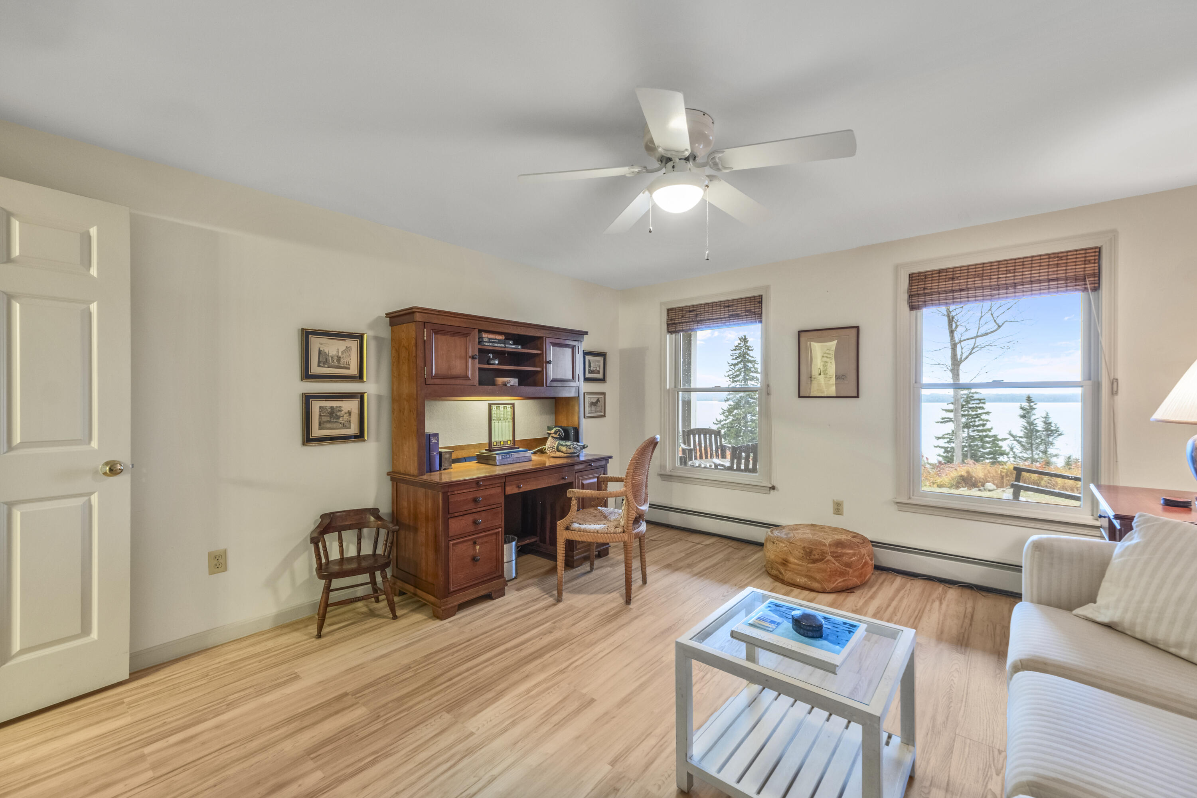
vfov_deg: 81.2
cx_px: 598
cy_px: 399
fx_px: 465
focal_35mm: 14
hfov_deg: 104.3
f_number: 8
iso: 500
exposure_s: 1/3
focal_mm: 9.4
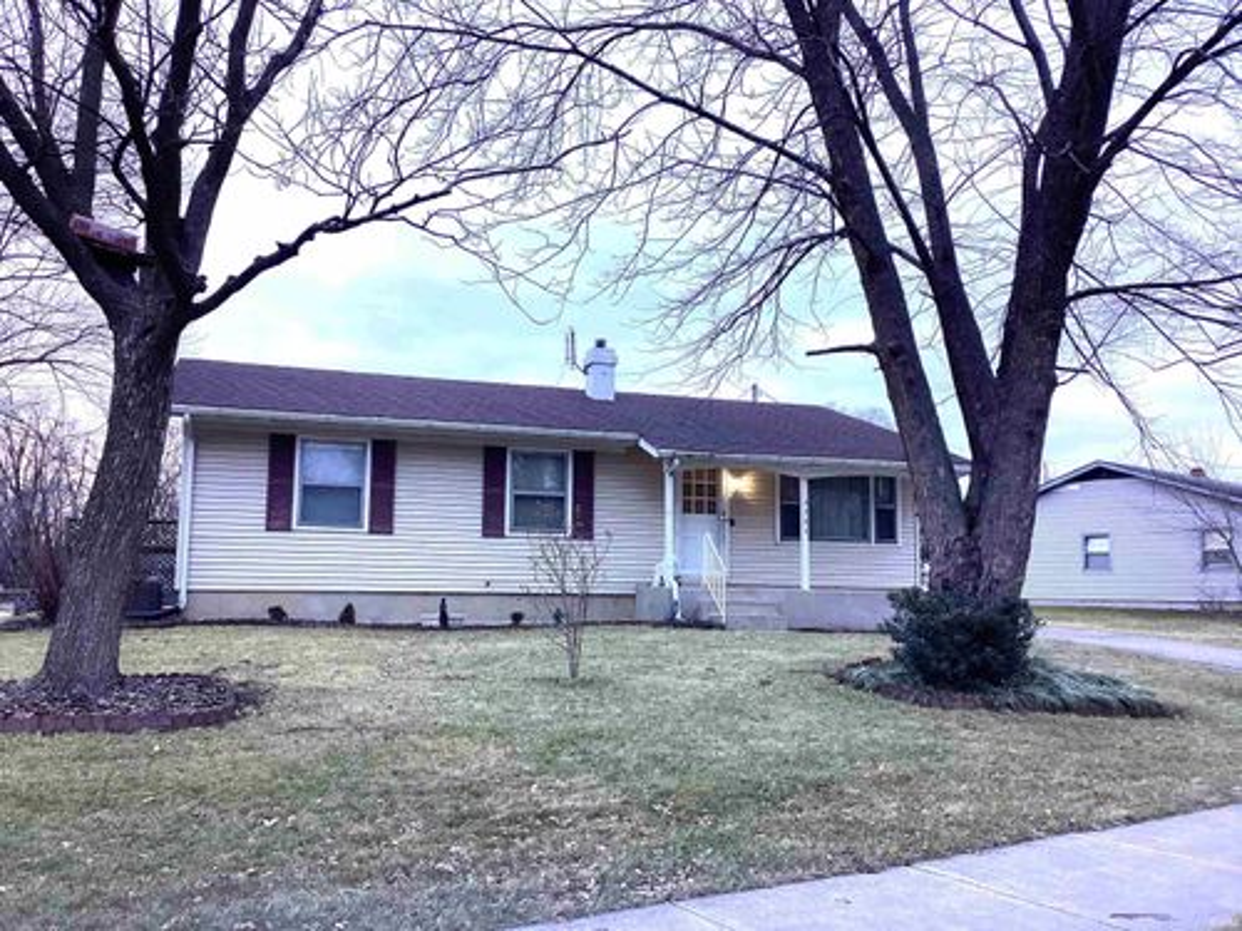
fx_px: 1112
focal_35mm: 31
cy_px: 466
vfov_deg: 45.4
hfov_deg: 58.4
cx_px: 621
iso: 100
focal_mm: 3.3
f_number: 2.4
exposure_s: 1/60
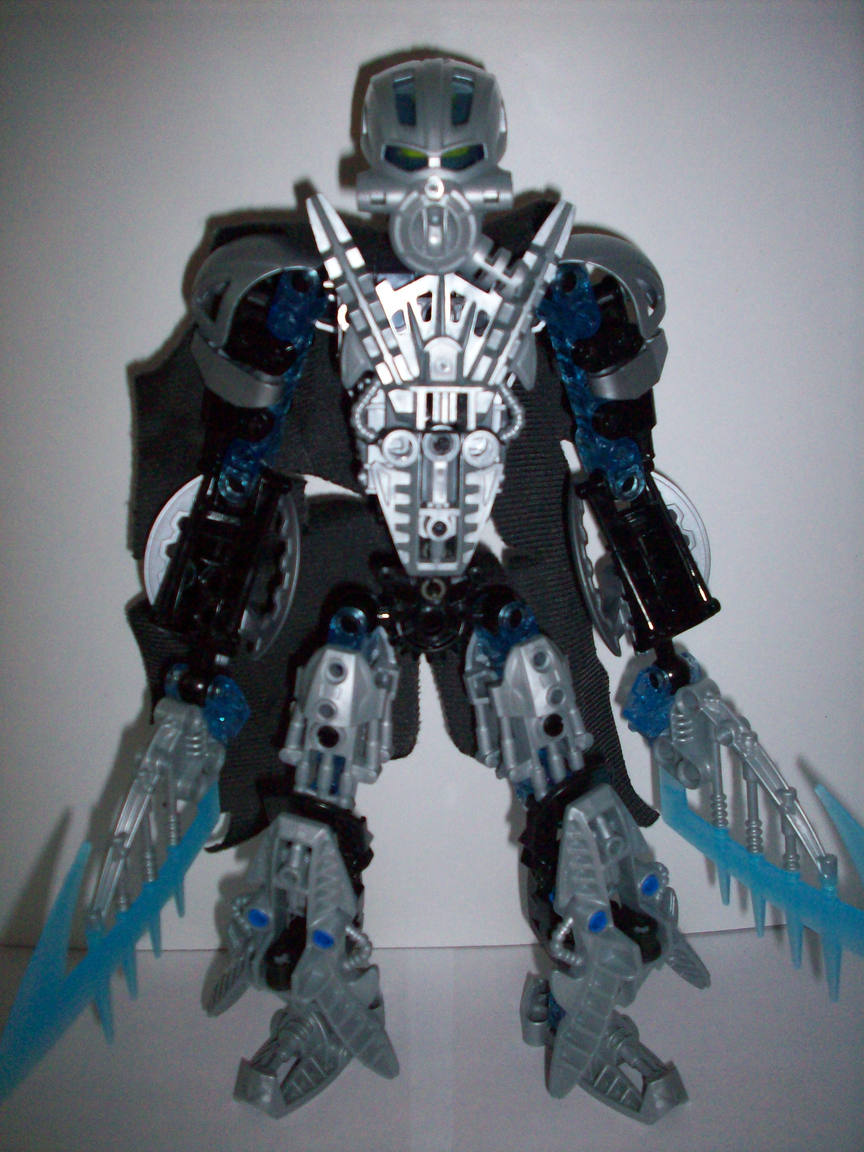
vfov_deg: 50.1
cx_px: 432
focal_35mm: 37
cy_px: 576
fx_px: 1231
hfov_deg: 38.7
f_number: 2.8
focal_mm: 6.2
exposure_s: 1/64
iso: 160
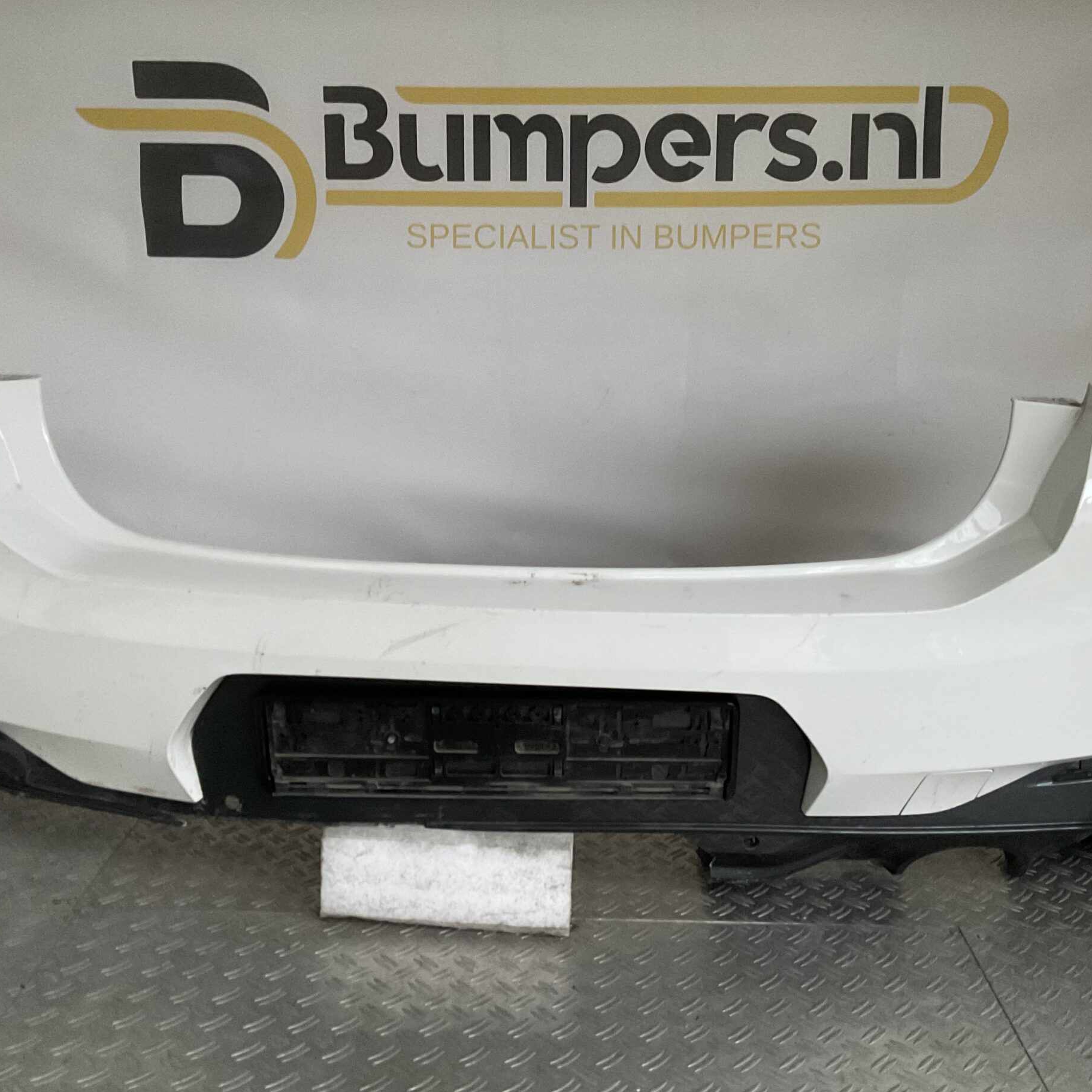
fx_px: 1285
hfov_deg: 46.0
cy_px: 524
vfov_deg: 46.0
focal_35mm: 36
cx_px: 558
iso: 200
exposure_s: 1/50
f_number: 1.8
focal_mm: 3
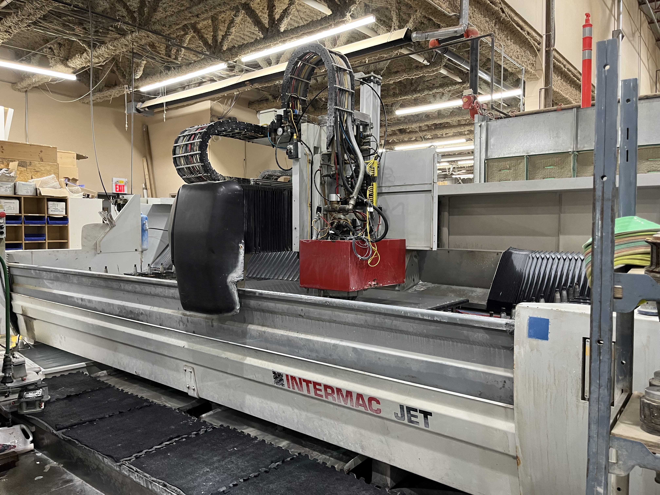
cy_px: 248
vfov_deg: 53.1
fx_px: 496
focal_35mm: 26
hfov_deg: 67.3
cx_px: 330
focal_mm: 5.1
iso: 160
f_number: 1.6
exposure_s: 1/60
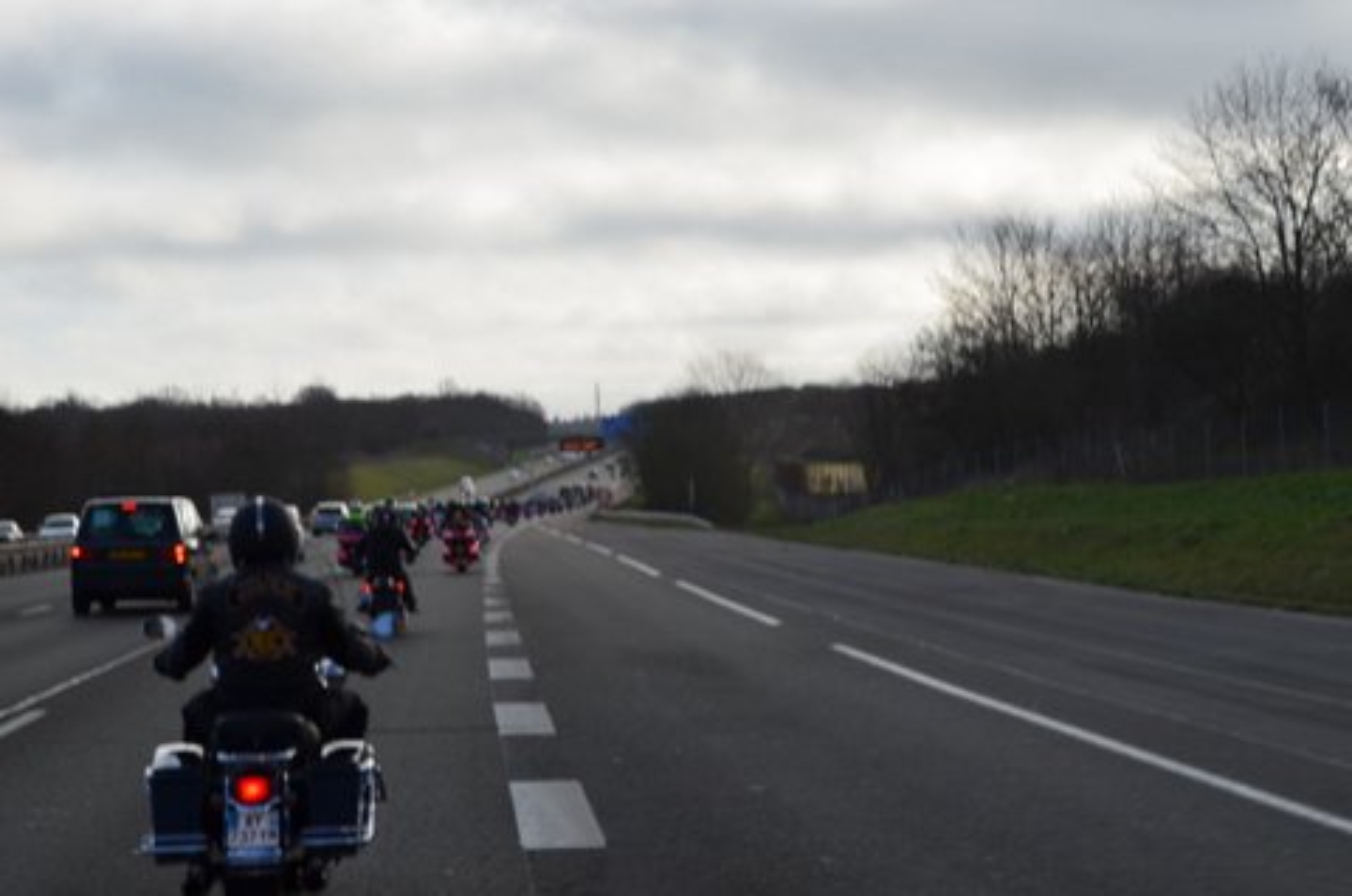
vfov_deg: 16.5
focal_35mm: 82
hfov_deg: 24.7
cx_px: 676
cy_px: 448
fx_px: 3092
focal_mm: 55
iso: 100
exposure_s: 1/160
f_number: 11
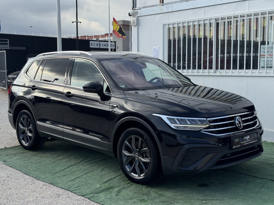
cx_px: 137
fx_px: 380
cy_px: 102
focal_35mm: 48
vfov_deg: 30.3
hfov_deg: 39.7
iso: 64
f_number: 1.78
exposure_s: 1/4975
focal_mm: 6.76
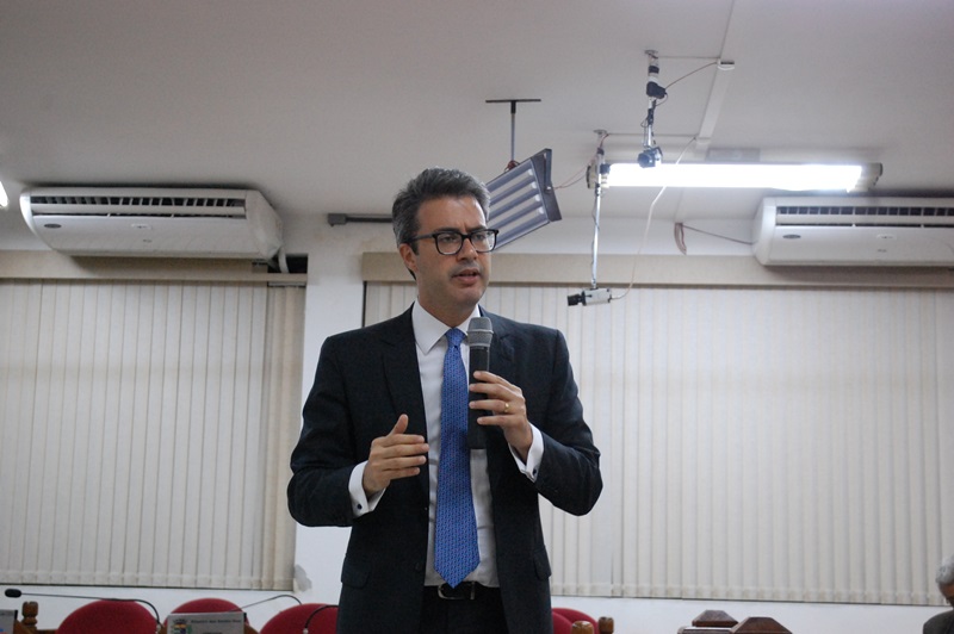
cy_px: 317
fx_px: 1509
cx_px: 477
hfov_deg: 35.1
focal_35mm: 57
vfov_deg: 23.7
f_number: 5.3
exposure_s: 1/60
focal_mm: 38
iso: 1600
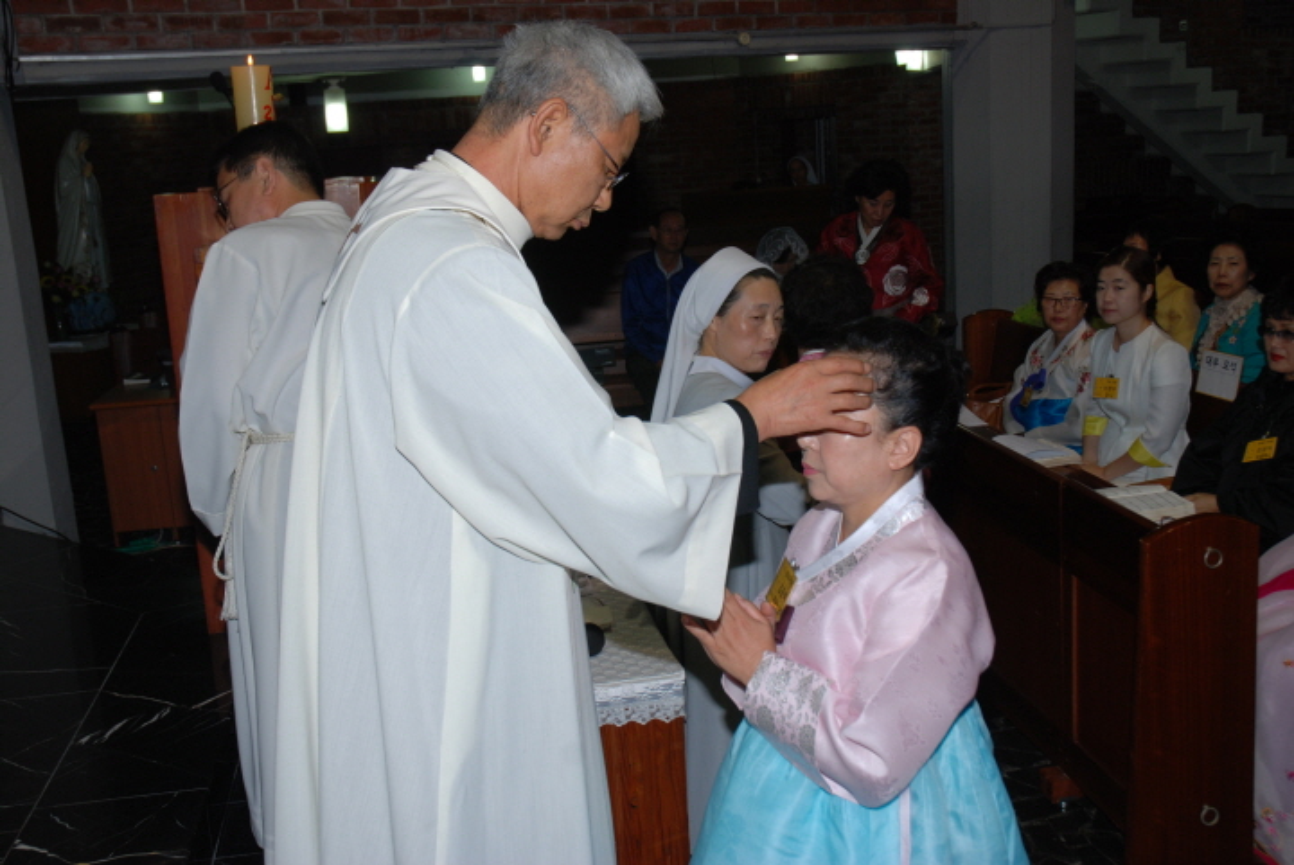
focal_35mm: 38
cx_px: 647
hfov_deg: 51.3
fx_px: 1349
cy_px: 432
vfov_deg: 35.5
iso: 200
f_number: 7.1
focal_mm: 25
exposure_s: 1/60
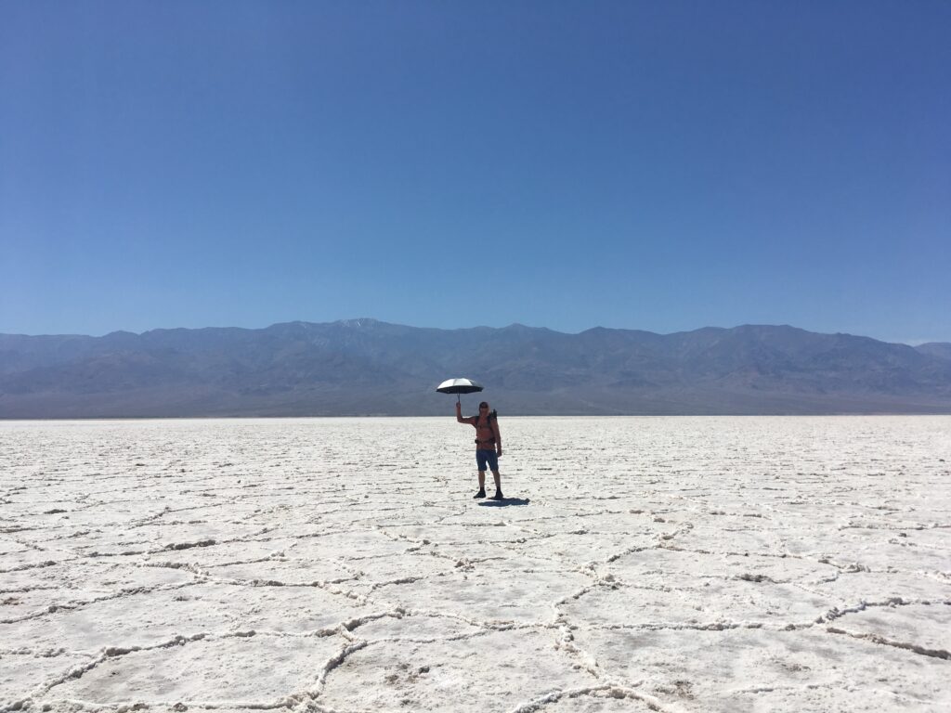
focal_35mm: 29
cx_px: 476
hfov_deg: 61.7
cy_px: 356
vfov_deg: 48.2
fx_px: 797
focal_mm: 4.15
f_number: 2.2
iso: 25
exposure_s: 1/5495
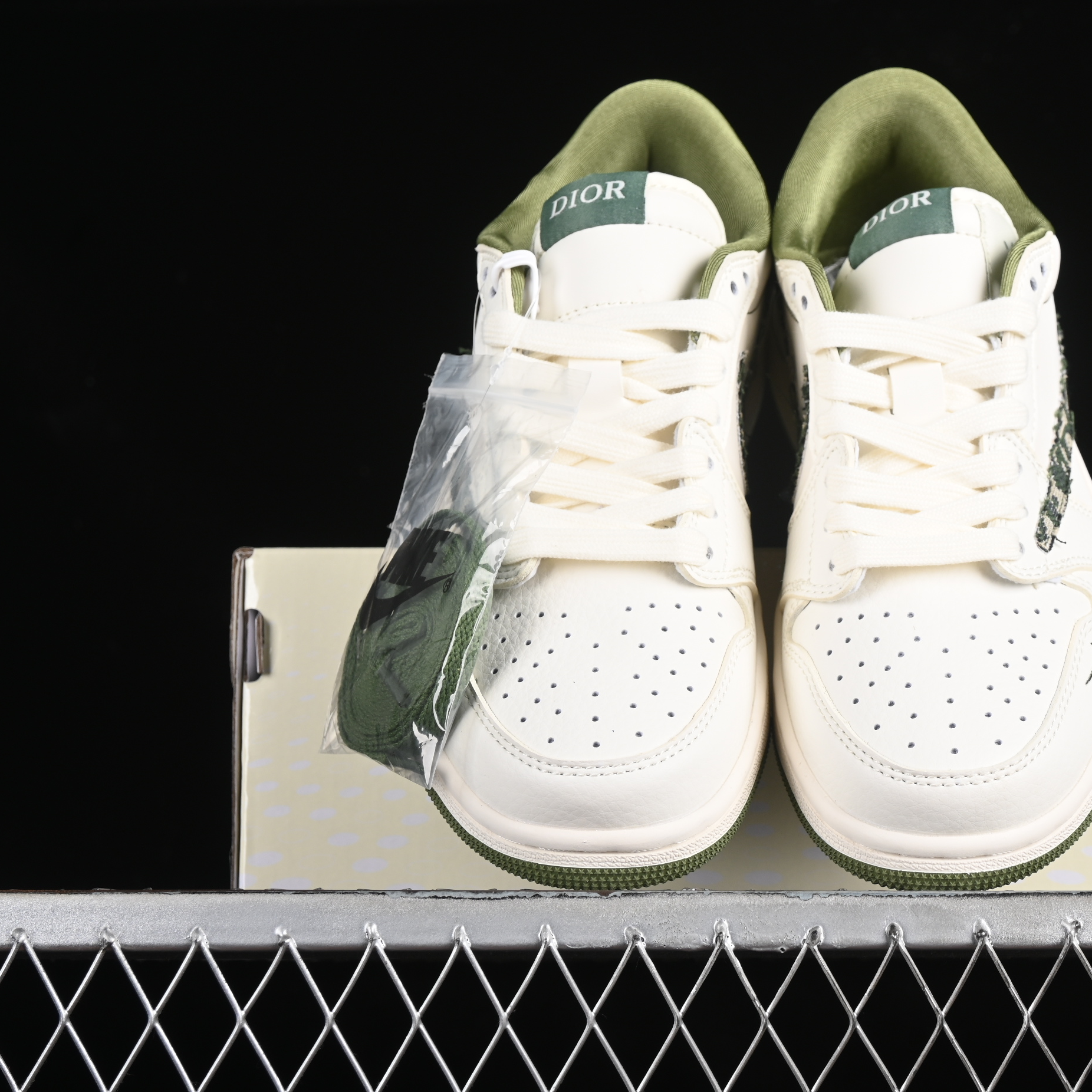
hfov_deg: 18.8
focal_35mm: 92
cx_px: 805
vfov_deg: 18.9
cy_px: 546
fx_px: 3284
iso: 160
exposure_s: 1/160
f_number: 7.1
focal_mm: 48
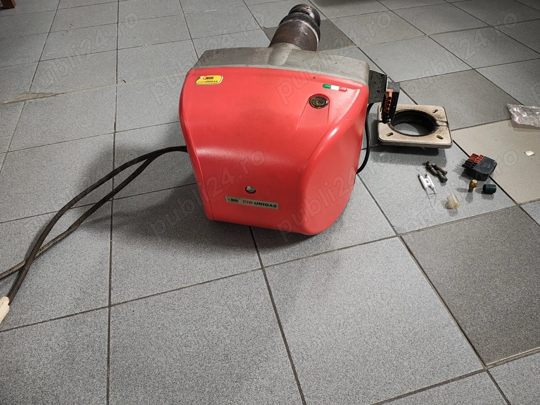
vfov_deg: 54.9
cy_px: 202
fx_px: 390
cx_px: 270
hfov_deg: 69.4
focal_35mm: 25
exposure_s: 1/30
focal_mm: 5.89
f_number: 1.4
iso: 1469
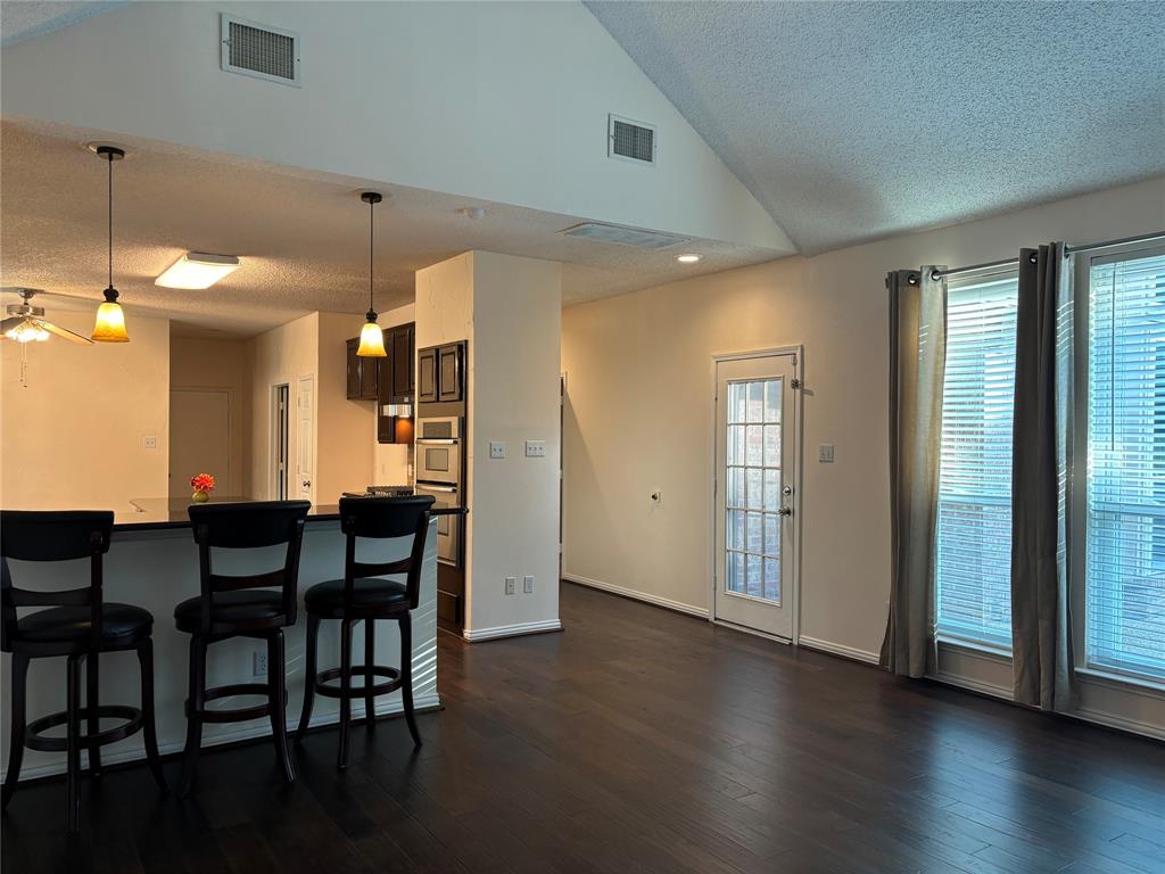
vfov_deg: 53.1
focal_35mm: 26
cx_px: 582
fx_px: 875
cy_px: 437
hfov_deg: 67.3
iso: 125
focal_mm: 5.96
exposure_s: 1/60
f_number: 1.6
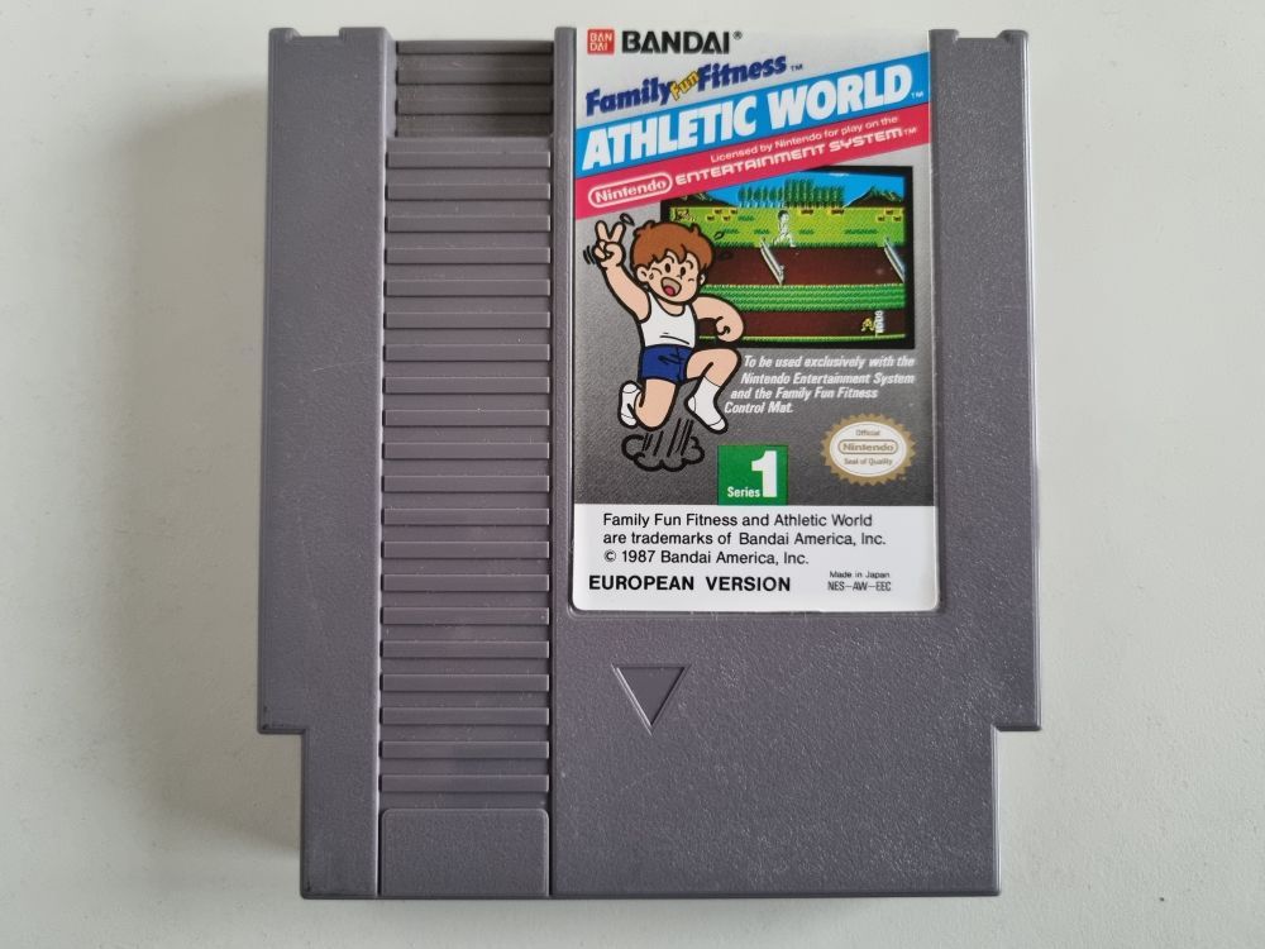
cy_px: 474
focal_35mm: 26
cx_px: 632
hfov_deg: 67.3
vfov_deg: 53.1
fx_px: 950
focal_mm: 5.4
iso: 800
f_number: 1.8
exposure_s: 1/50
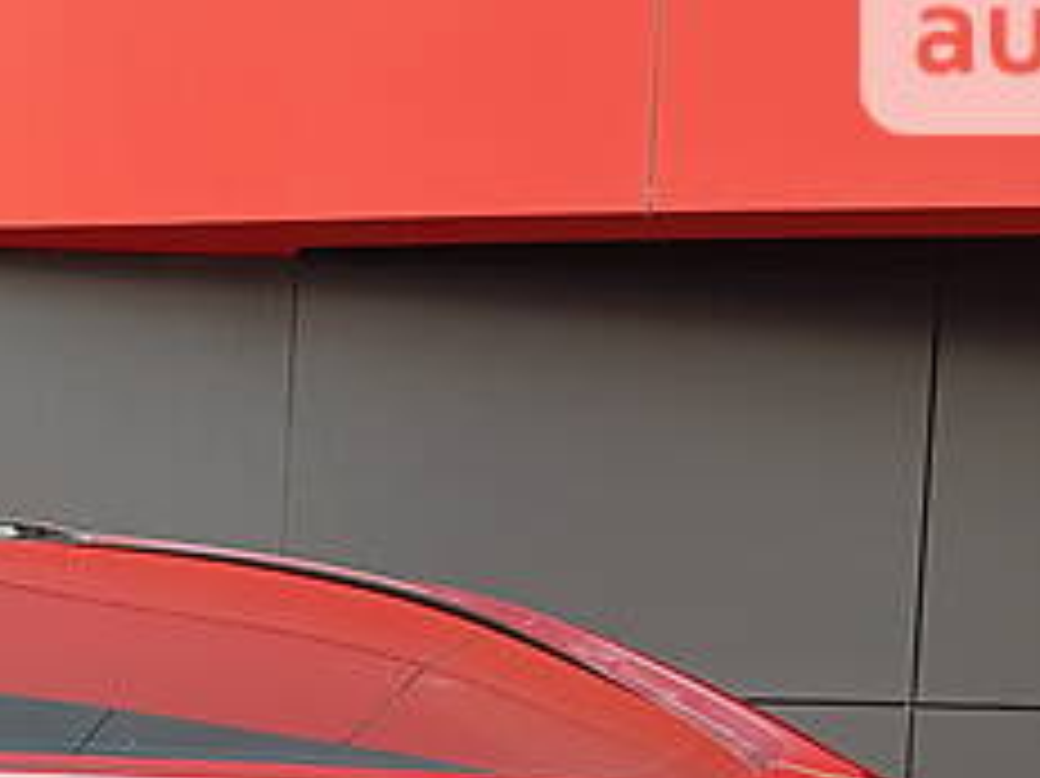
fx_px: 2703
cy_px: 1237
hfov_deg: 20.3
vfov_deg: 15.0
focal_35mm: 90
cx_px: -225
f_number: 1.7
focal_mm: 4.2
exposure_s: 1/169
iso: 40
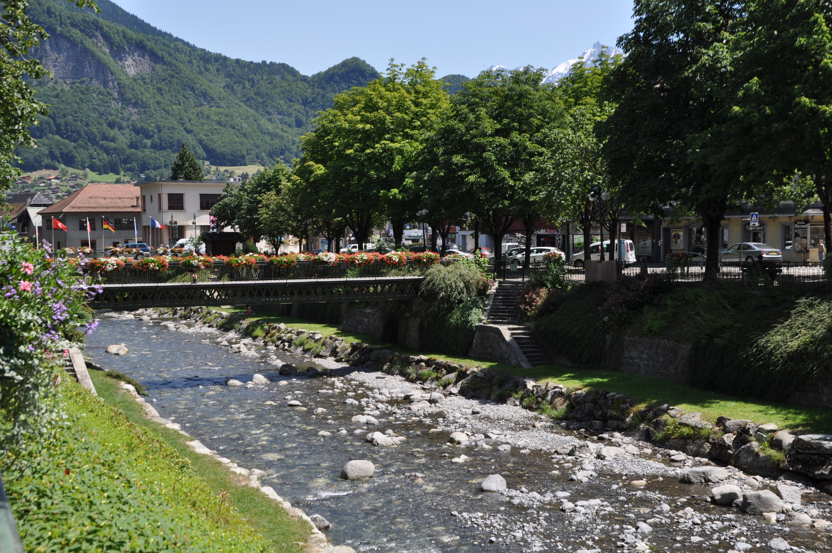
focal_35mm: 51
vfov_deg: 26.4
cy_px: 276
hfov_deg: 38.9
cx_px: 416
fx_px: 1177
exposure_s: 1/250
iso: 200
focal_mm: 34
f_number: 8
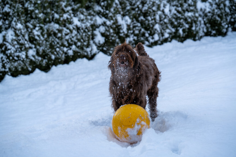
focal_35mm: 136
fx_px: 892
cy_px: 78
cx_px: 118
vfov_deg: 10.1
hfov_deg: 15.1
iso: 100
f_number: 5.6
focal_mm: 136
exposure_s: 1/160
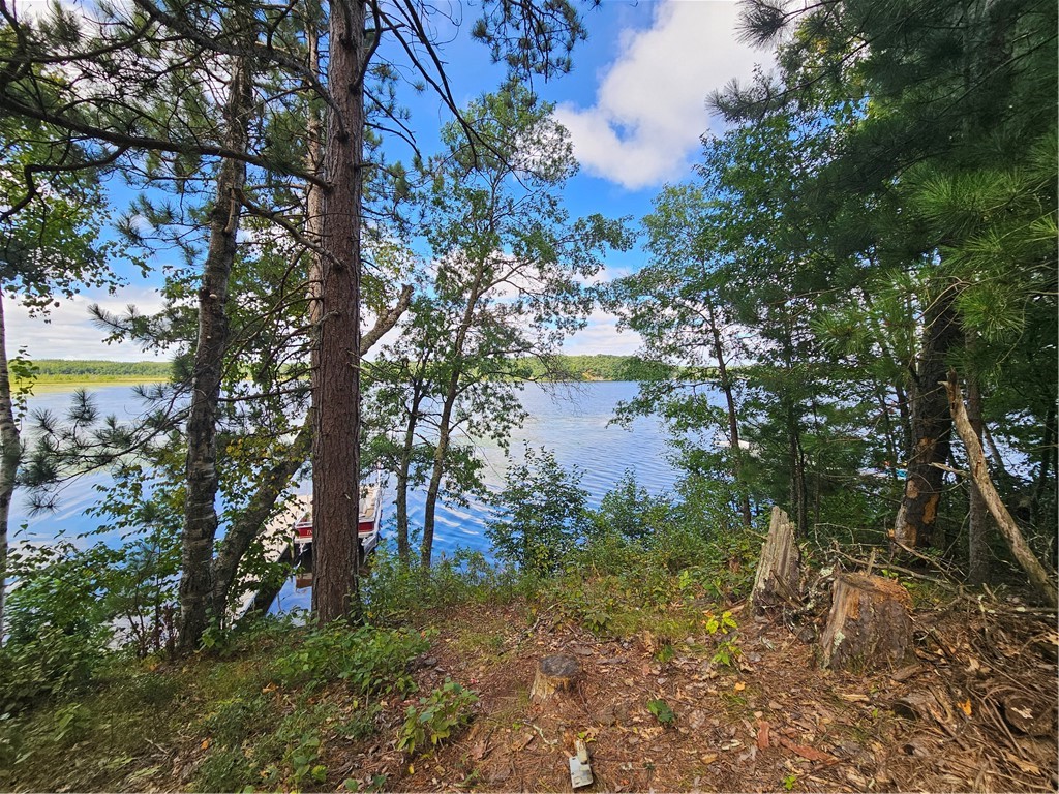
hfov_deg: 106.2
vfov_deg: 89.9
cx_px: 530
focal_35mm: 13
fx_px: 398
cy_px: 397
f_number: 2.2
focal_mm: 2.2
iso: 50
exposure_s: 1/501
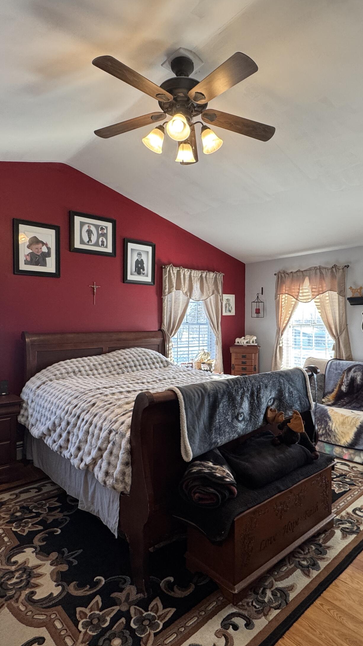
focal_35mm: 21
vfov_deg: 83.8
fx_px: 359
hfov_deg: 53.3
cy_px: 326
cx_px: 217
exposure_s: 1/120
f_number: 2.2
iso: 200
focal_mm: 2.22
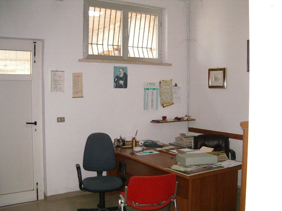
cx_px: 141
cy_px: 106
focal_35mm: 38
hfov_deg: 49.0
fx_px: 310
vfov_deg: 37.7
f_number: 2.6
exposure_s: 1/60
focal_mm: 5.8
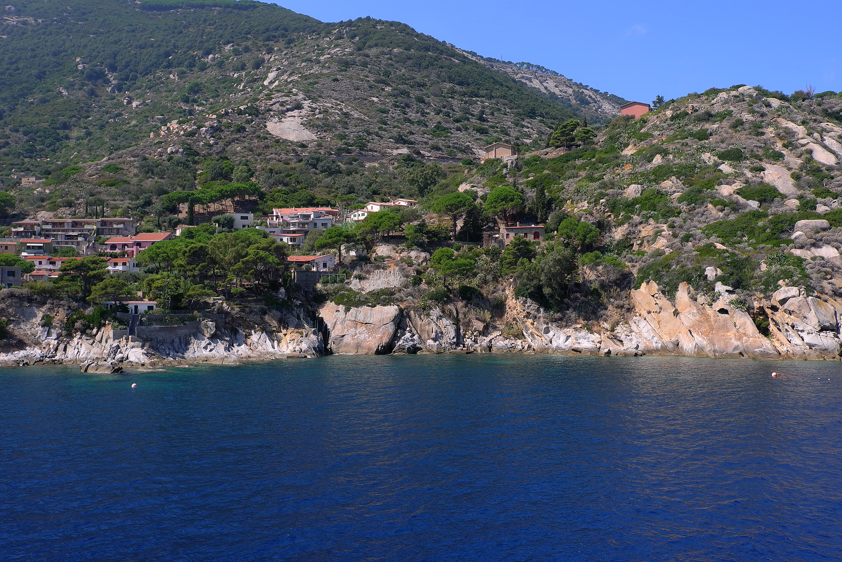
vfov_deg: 36.9
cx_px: 421
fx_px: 843
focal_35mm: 36
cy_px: 281
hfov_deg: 53.1
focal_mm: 24
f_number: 5.6
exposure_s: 1/500
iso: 100
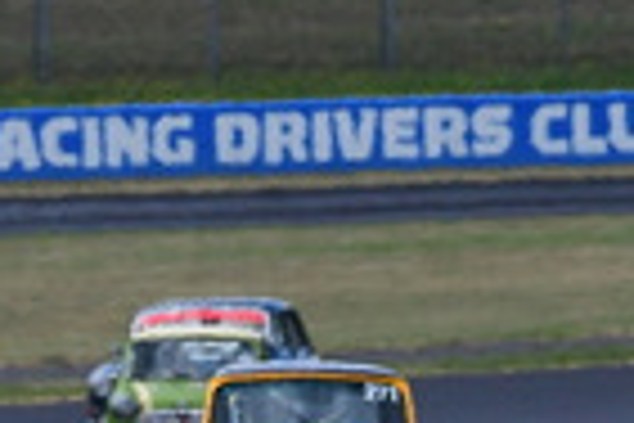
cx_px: 139
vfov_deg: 0.5
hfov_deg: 0.8
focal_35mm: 2726
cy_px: 634
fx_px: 48004
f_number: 13
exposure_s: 1/640
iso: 640
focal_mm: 320
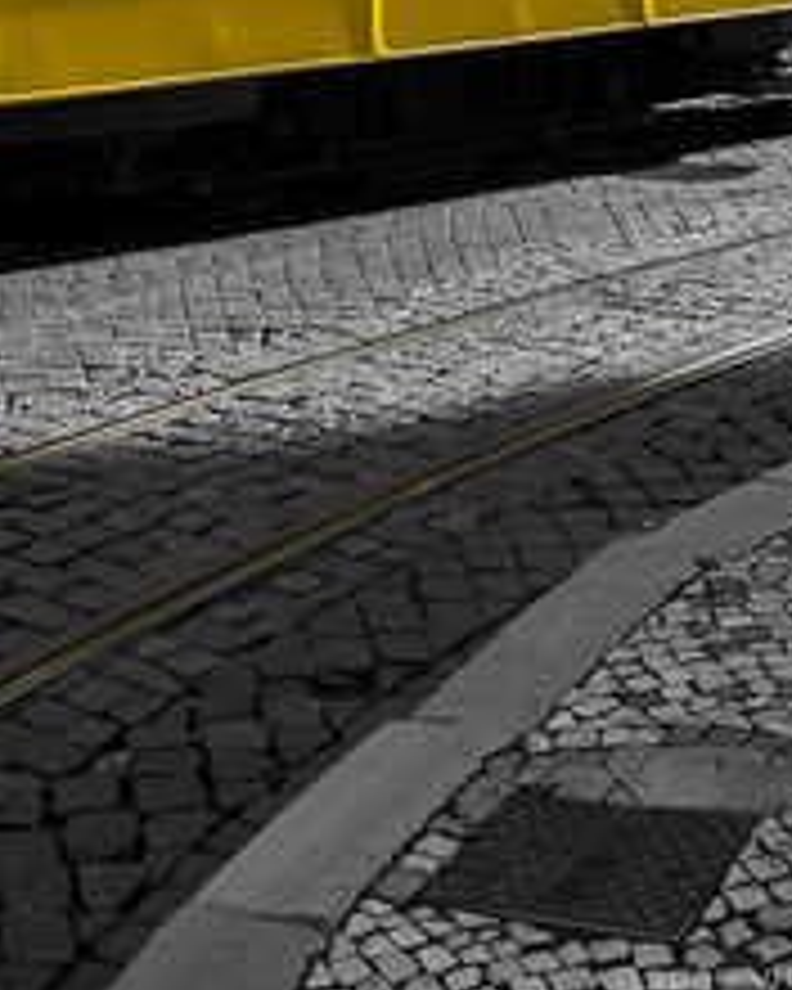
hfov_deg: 21.5
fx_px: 2022
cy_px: -351
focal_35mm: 69
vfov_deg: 23.7
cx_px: 32
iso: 100
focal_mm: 18
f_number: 5.6
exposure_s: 1/125
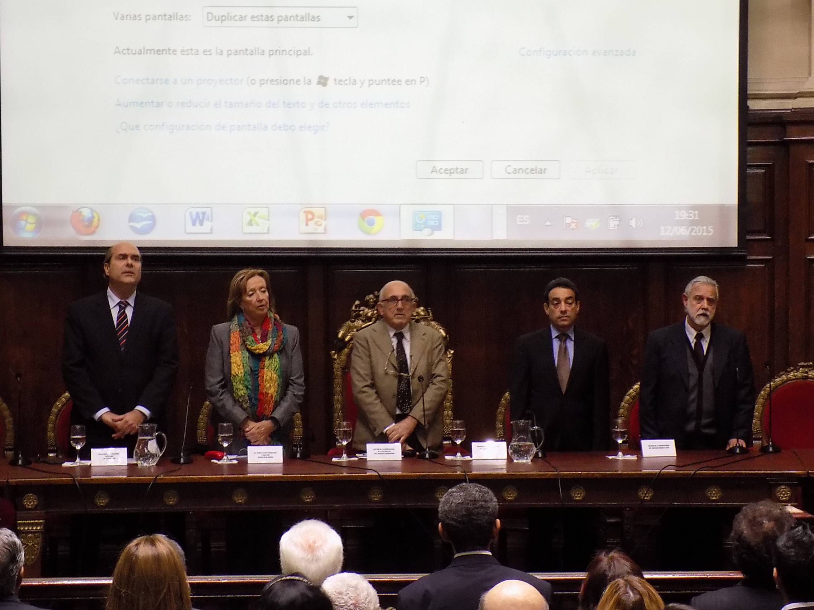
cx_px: 407
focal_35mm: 97
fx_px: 2281
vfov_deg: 15.2
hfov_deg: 20.2
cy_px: 305
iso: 400
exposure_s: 1/5
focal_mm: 17.2
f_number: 4.6
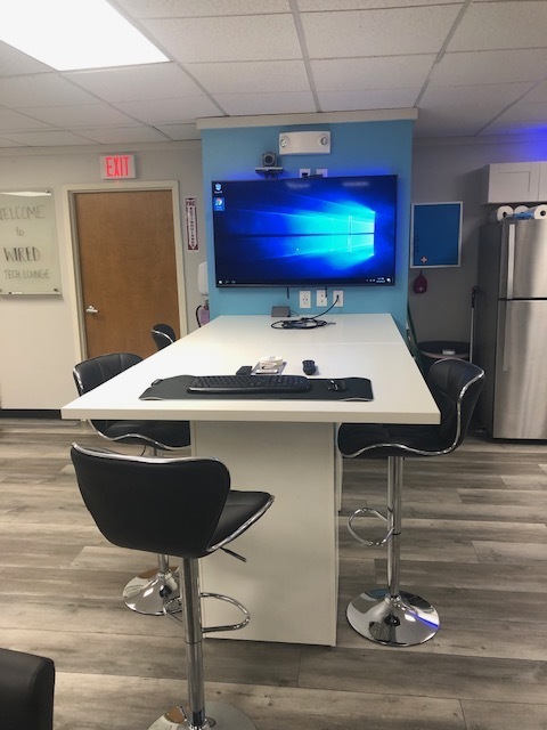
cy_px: 365
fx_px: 590
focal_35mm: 28
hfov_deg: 49.7
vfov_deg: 63.4
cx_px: 274
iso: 40
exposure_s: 1/30
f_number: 1.8
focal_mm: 4
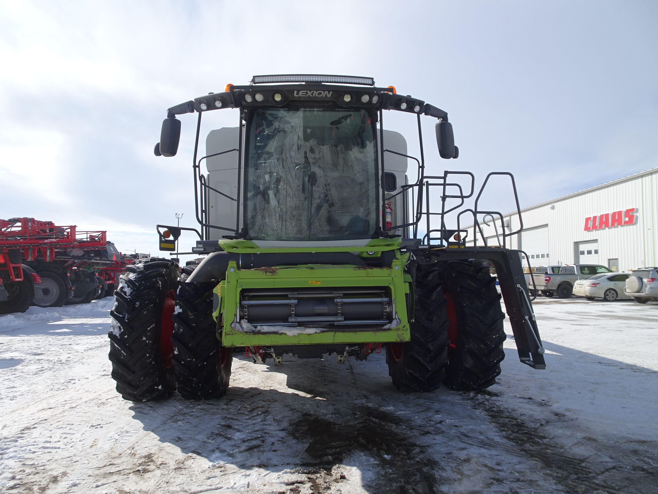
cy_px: 247
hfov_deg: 71.6
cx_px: 329
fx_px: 456
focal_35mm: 24
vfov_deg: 56.8
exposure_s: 1/1250
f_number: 3.5
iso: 80
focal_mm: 4.1
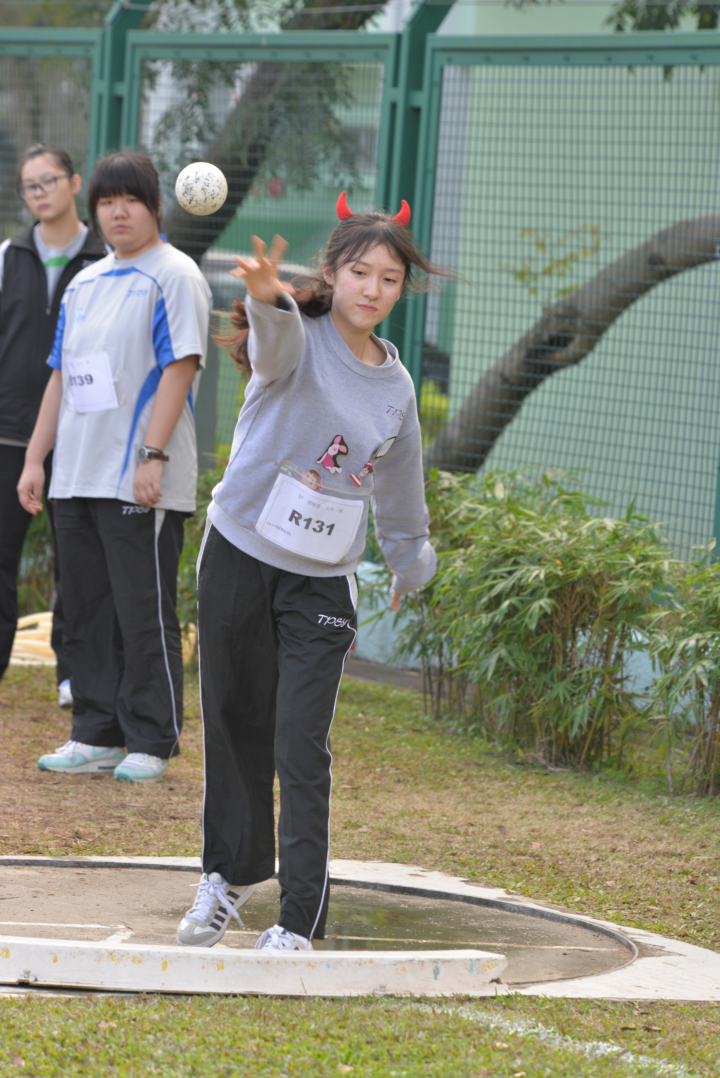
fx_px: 5844
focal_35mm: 195
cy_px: 539
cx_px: 360
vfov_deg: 10.5
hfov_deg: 7.0
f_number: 8
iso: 450
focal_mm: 195
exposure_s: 1/200
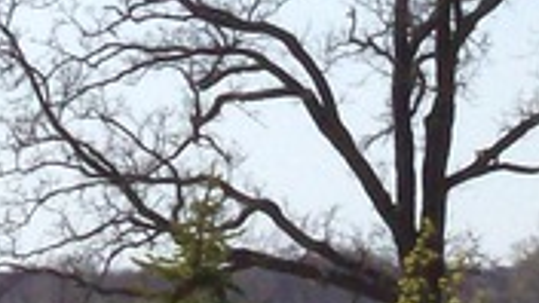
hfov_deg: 5.0
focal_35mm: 428
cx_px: 122
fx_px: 6117
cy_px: -116
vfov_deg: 2.8
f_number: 8.5
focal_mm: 18
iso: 80
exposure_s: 1/527
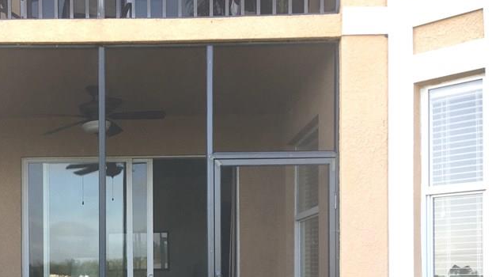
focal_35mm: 52
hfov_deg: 39.0
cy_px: 279
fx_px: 678
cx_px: 134
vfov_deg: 22.2
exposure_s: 1/120
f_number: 2.2
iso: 25
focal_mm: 4.15
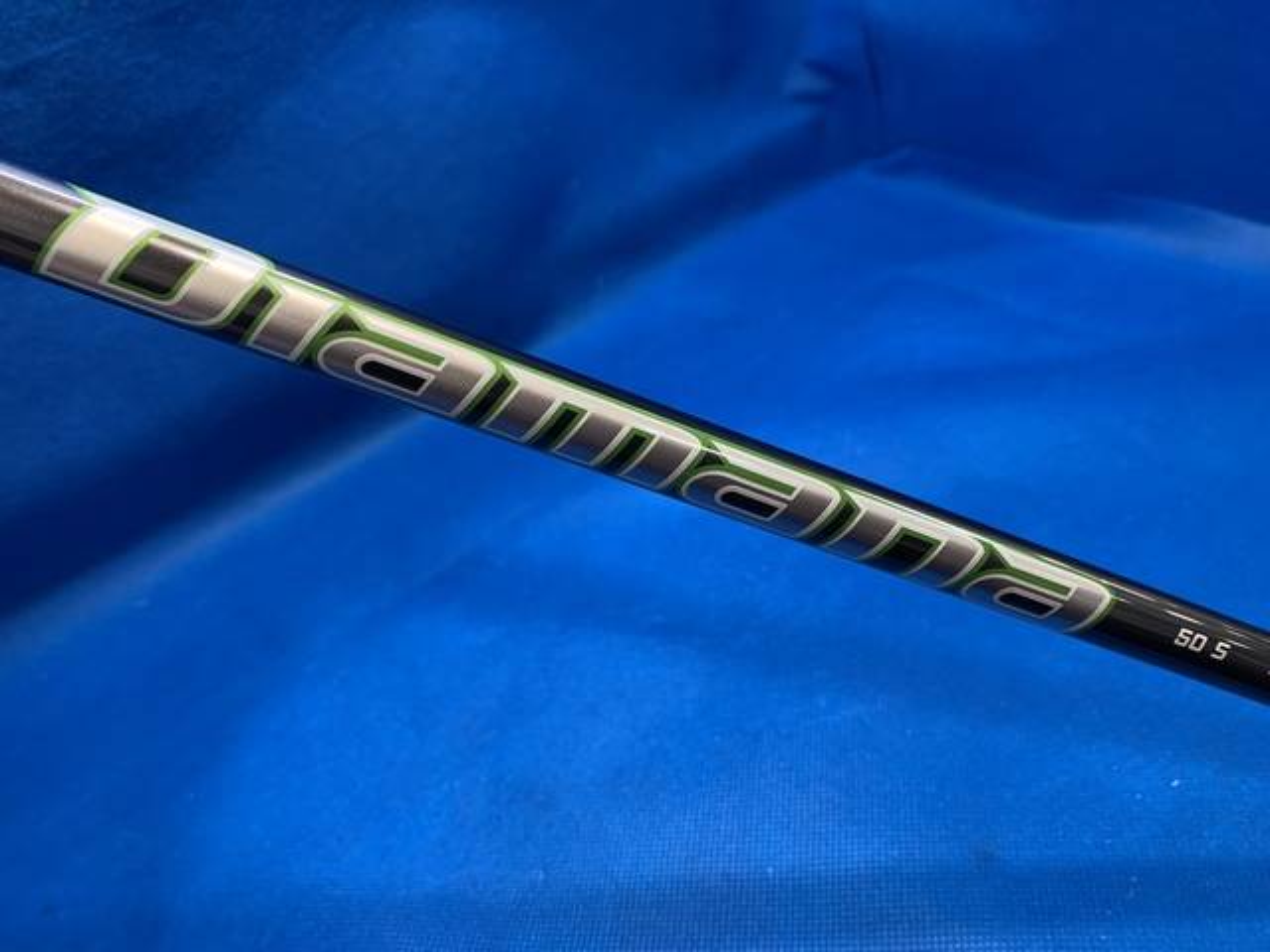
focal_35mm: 26
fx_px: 954
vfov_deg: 53.1
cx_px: 635
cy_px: 476
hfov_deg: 67.3
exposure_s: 1/60
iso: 100
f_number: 1.8
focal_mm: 4.25
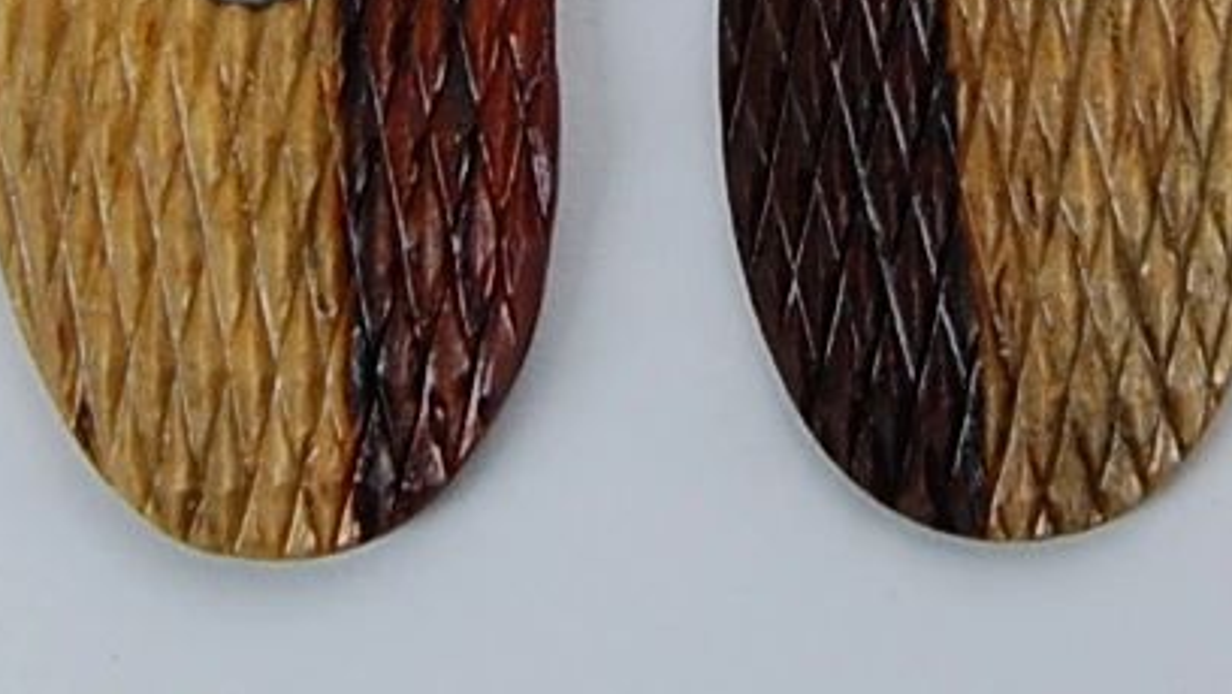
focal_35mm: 208
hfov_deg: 10.4
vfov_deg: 5.7
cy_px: -613
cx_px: 631
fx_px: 6798
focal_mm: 24
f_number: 6.3
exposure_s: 1/160
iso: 200
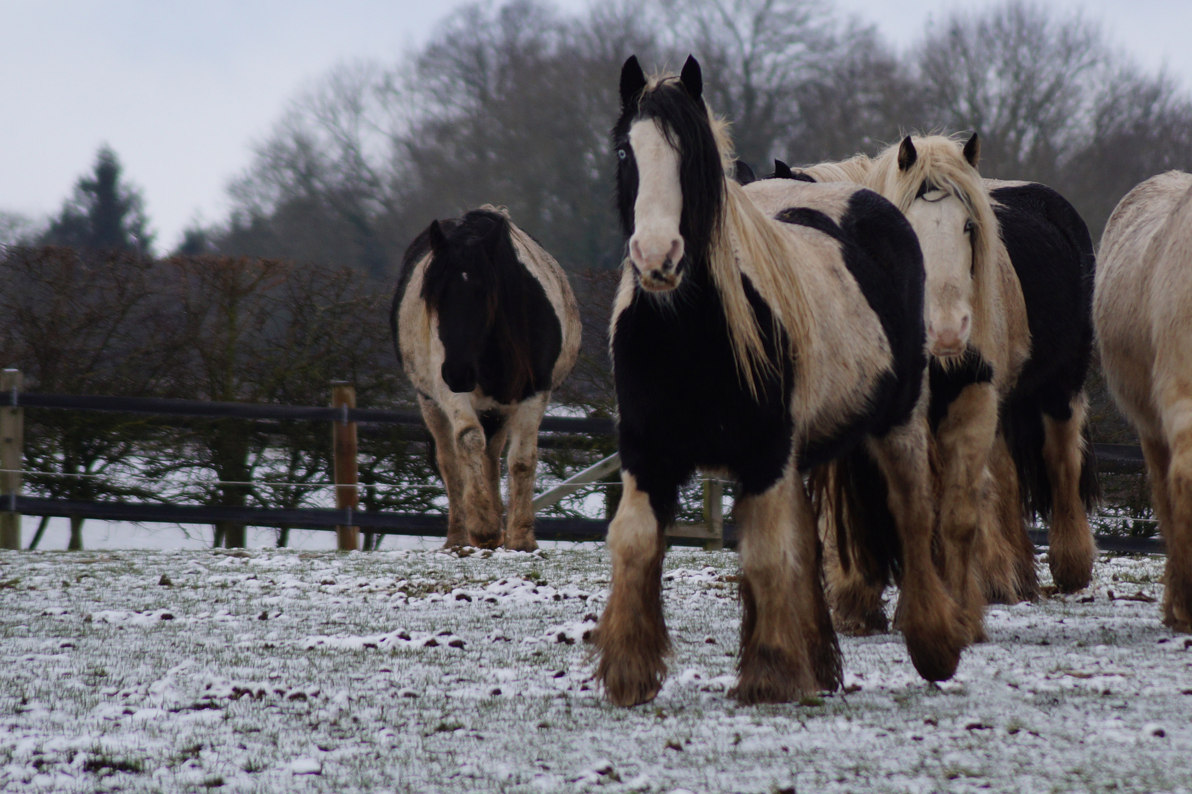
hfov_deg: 4.3
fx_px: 15853
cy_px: 358
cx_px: 823
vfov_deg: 2.9
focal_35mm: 479
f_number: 5.6
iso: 200
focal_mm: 200
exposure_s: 1/320
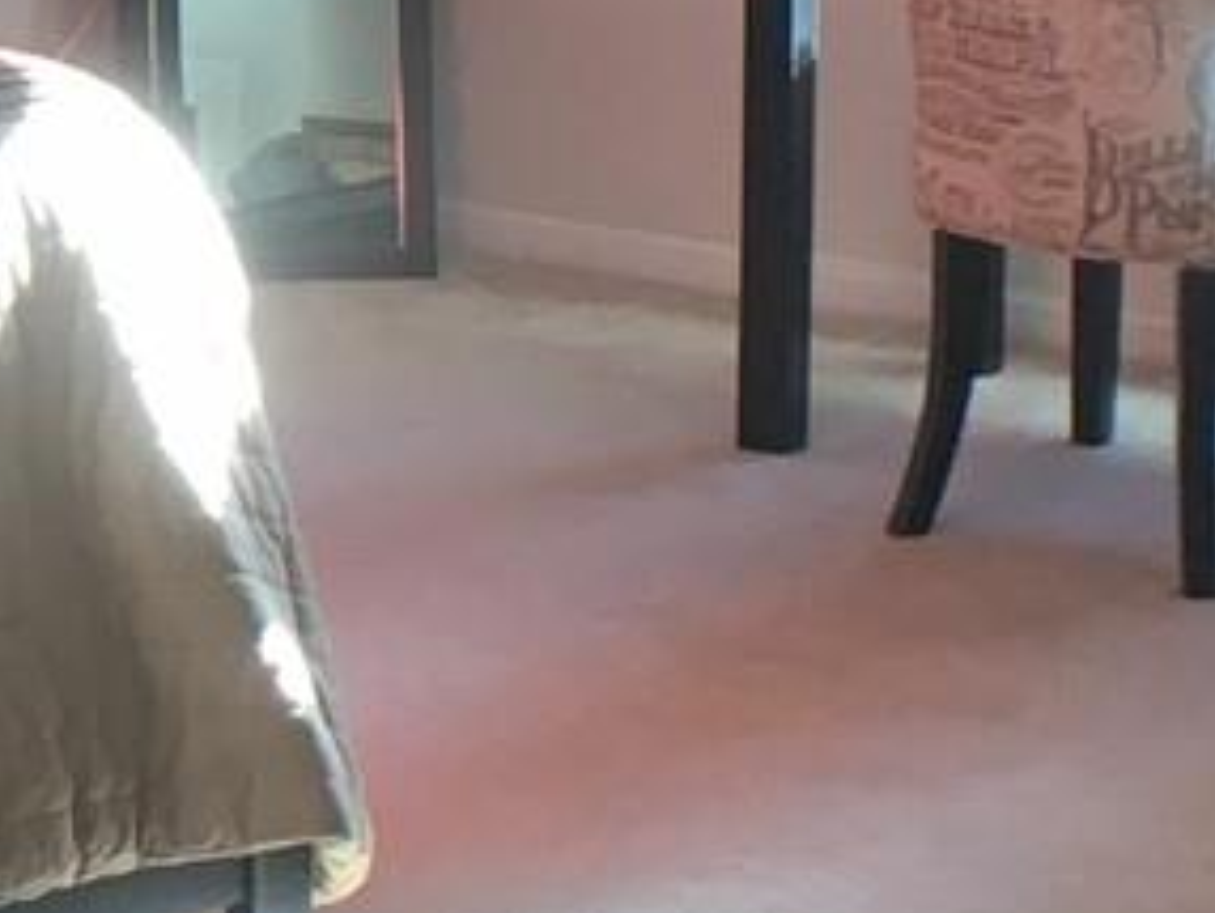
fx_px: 5691
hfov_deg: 11.9
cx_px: -344
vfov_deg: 9.0
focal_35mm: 162
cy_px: -280
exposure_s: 1/30
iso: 50
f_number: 2.2
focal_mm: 4.15
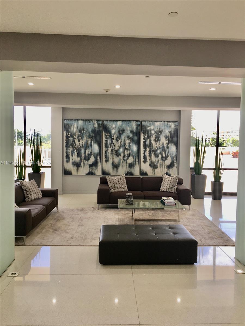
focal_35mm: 29
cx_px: 122
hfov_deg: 48.2
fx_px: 274
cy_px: 163
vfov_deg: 61.7
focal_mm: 4.15
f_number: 2.2
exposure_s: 1/40
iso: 25
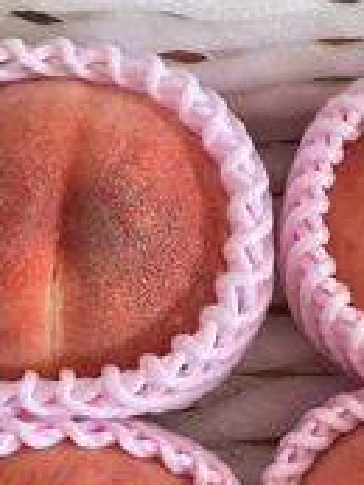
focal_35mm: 60
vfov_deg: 32.2
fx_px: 840
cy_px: 241
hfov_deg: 24.2
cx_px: 263
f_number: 1.8
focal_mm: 4.25
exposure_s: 1/79
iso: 125
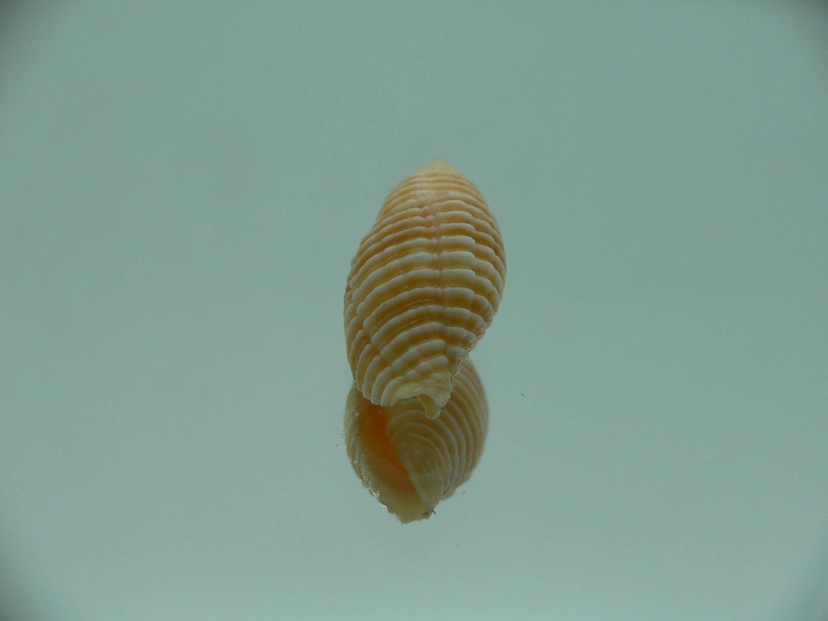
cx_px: 414
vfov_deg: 40.7
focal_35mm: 35
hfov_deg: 52.6
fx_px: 837
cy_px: 310
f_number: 2.8
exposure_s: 1/80
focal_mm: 4.6
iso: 80
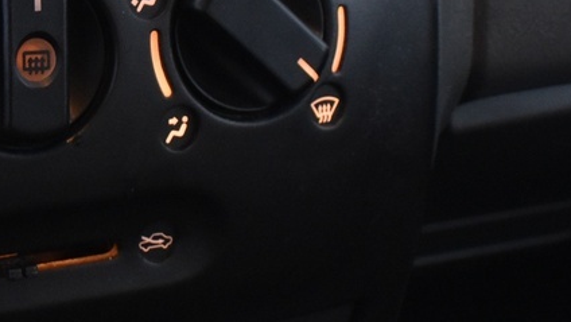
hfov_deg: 18.9
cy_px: 58
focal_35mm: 108
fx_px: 1636
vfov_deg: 11.2
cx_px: -85
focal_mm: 18
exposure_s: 1/15
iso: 1250
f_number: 5
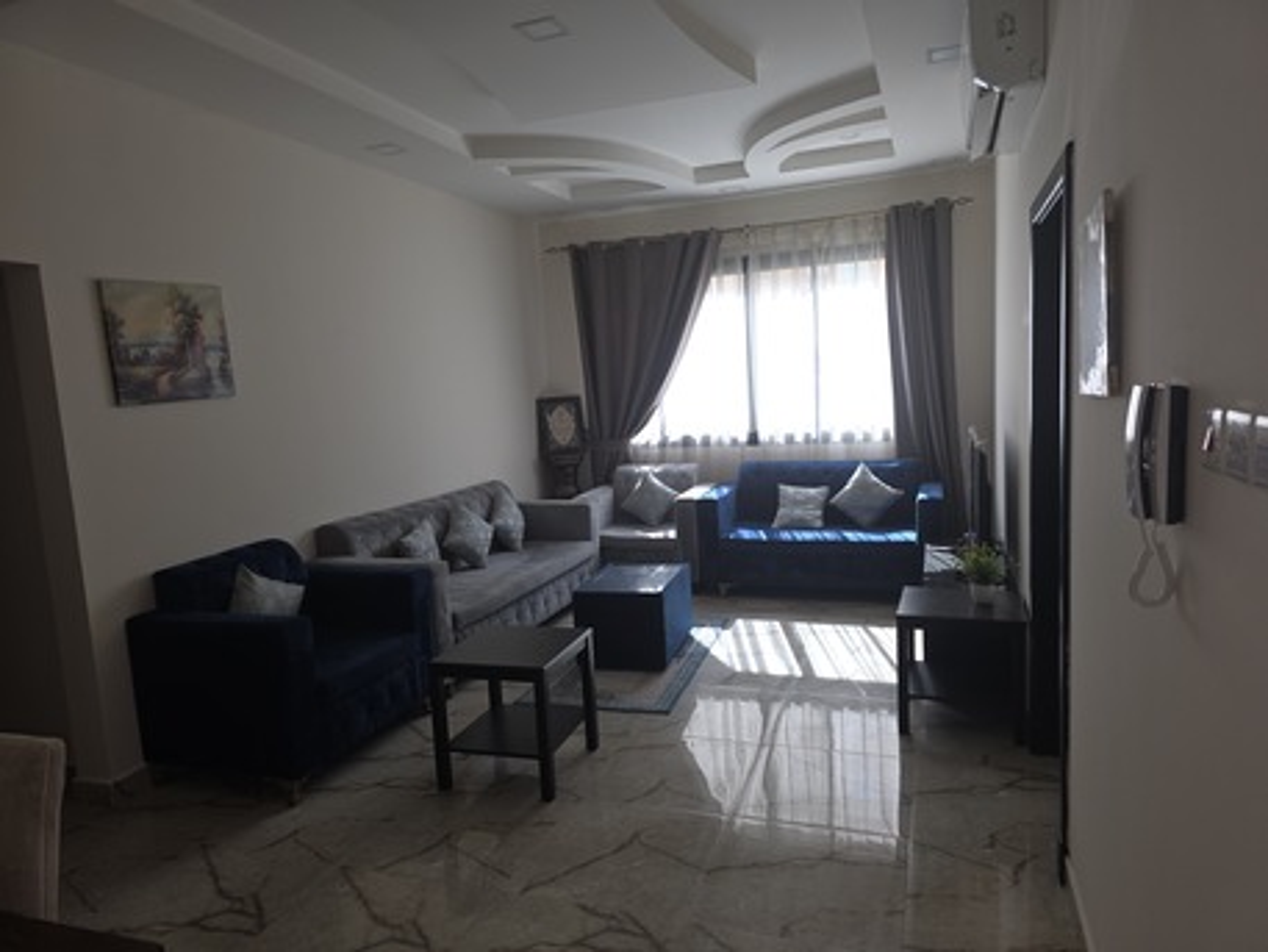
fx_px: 843
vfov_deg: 58.9
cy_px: 476
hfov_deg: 73.9
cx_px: 634
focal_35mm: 23
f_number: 1.7
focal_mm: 6.3
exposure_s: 1/50
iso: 25
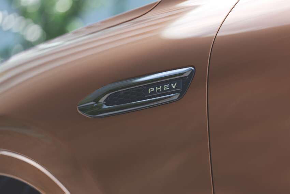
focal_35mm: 164
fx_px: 1321
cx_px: 145
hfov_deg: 12.5
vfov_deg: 8.4
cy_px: 97
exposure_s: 1/250
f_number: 3.2
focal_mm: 164
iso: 320
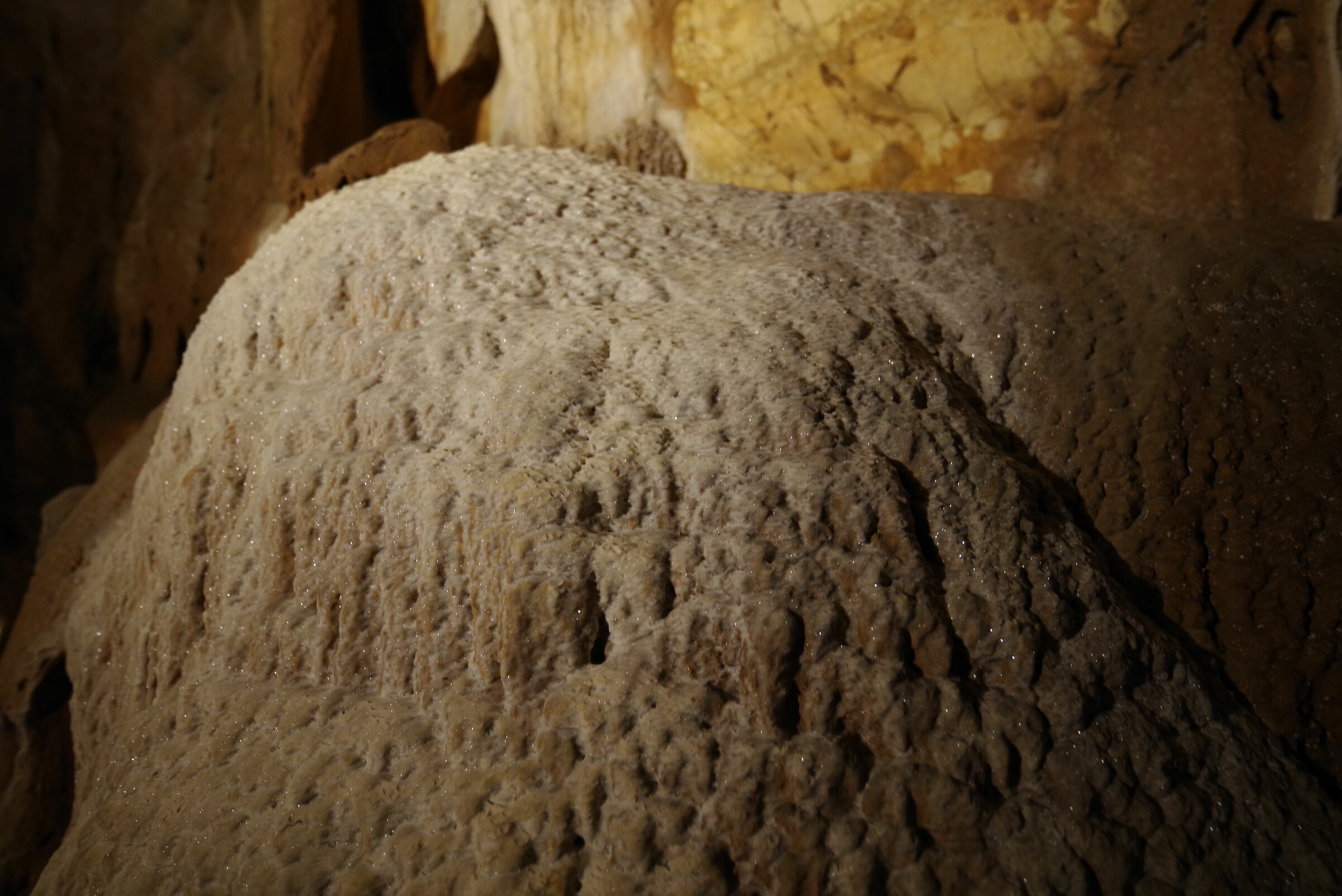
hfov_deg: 81.2
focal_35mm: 21
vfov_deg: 59.5
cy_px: 448
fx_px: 783
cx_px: 671
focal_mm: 21
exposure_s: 1/8
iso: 1600
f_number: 2.8
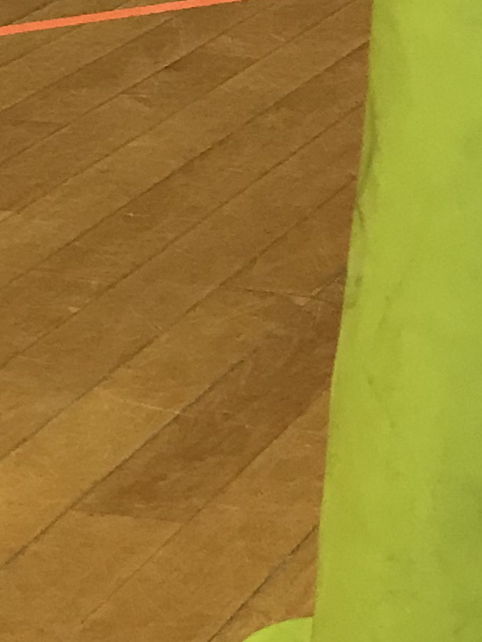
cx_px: 669
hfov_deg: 11.1
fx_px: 2414
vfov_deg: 14.7
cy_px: 756
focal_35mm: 130
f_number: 1.8
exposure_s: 1/17
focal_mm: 3.99
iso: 40
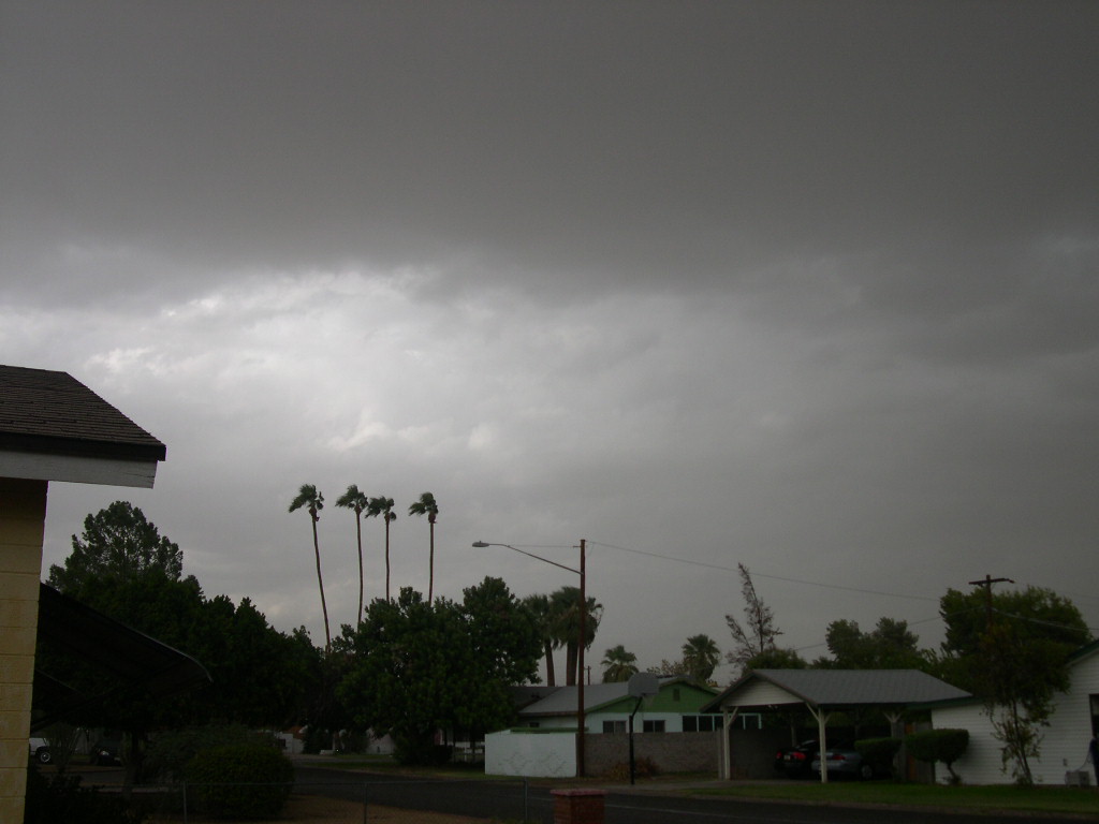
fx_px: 1206
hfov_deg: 49.0
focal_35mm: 38
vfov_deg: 37.7
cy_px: 412
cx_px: 550
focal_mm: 8
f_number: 7.6
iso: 100
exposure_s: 1/94.9
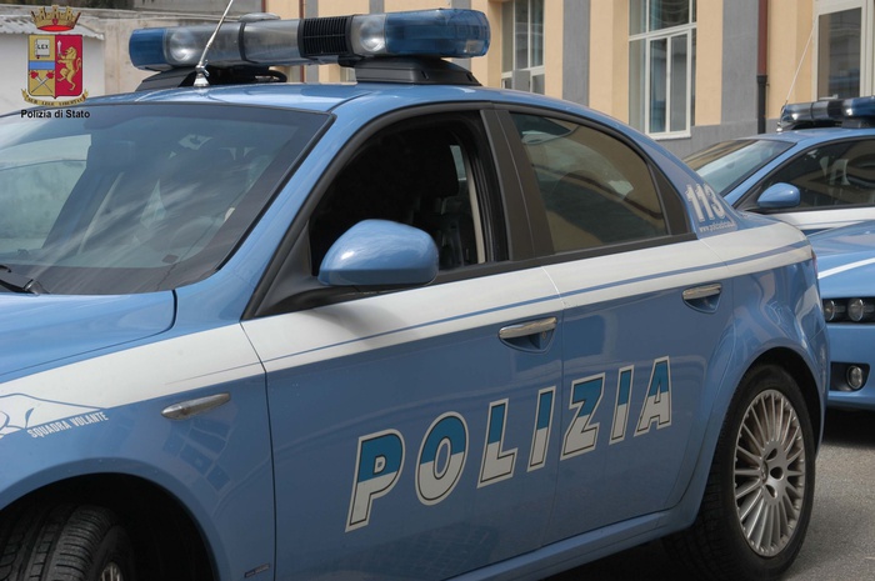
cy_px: 290
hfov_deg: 27.0
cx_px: 438
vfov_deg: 18.1
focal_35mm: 75
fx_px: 1821
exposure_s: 1/250
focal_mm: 50
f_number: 8
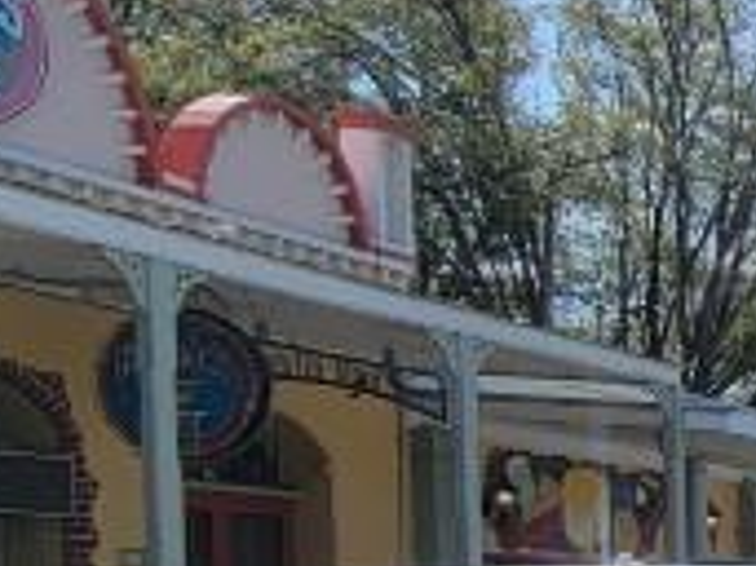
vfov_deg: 17.5
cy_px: 765
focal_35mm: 78
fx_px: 1702
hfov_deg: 16.9
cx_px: 1592
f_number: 2.2
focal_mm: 2.2
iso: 50
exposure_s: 1/2038
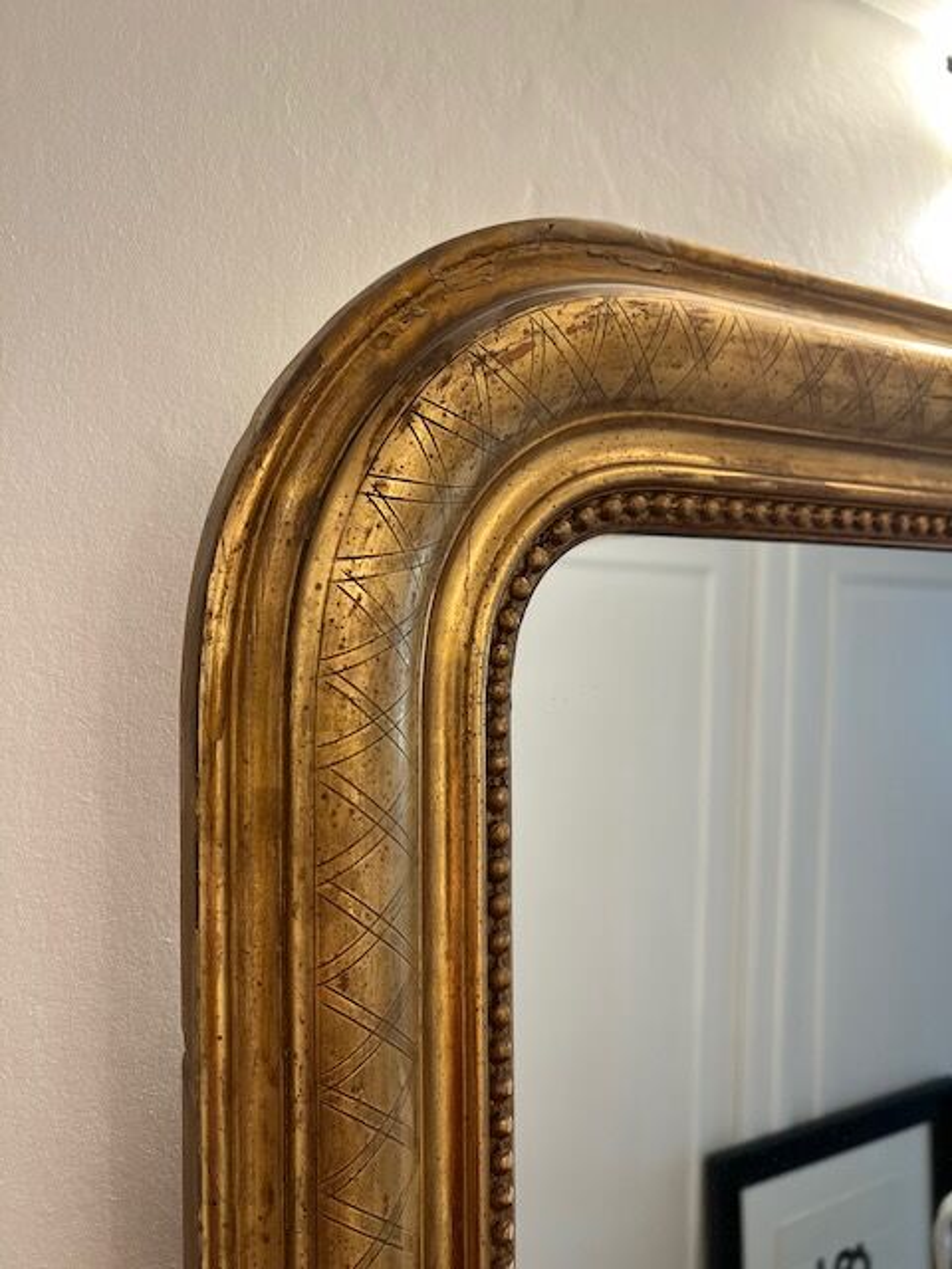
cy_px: 634
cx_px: 476
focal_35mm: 26
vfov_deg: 67.3
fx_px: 953
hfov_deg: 53.1
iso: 125
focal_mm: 5.7
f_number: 1.5
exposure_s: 1/100
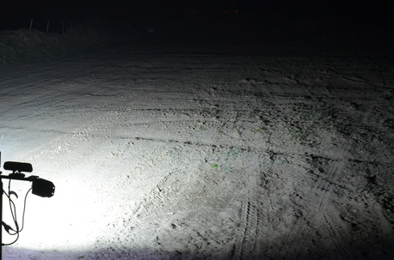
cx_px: 14
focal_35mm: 59
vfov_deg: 22.9
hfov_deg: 31.8
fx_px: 644
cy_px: 138
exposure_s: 1/5
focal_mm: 18
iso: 800
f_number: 5
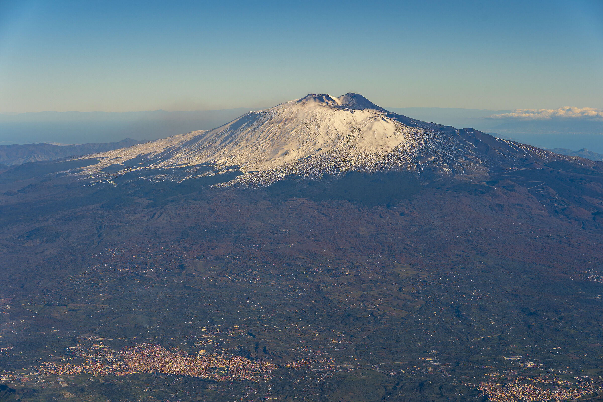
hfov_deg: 24.5
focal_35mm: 83
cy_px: 201
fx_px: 1390
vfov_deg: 16.5
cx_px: 302
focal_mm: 83
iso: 100
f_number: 7.1
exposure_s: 1/640
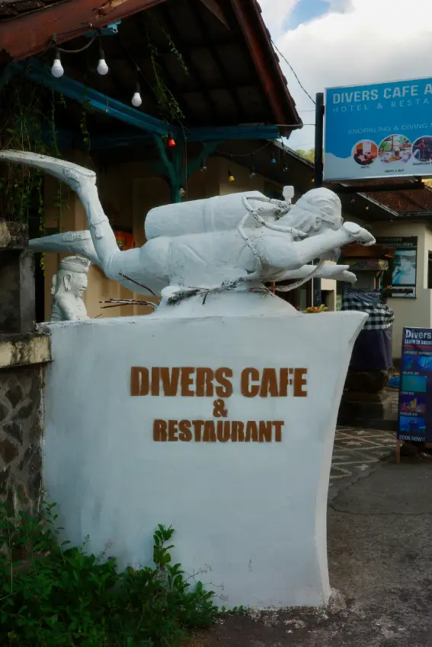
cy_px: 324
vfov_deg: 48.5
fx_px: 720
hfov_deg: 33.4
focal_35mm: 40
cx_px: 216
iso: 100
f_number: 4
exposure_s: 1/250
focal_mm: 26
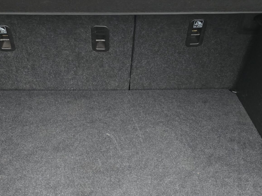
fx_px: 386
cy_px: 108
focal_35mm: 51
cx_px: 109
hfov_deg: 37.4
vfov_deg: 28.5
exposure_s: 1/60
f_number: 1.7
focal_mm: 6.3
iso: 1000
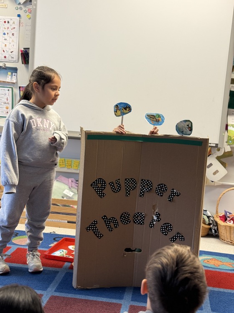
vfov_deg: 39.7
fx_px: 433
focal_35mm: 48
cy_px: 156
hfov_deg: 30.3
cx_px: 117
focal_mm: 6.76
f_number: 1.78
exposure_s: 1/60
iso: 80
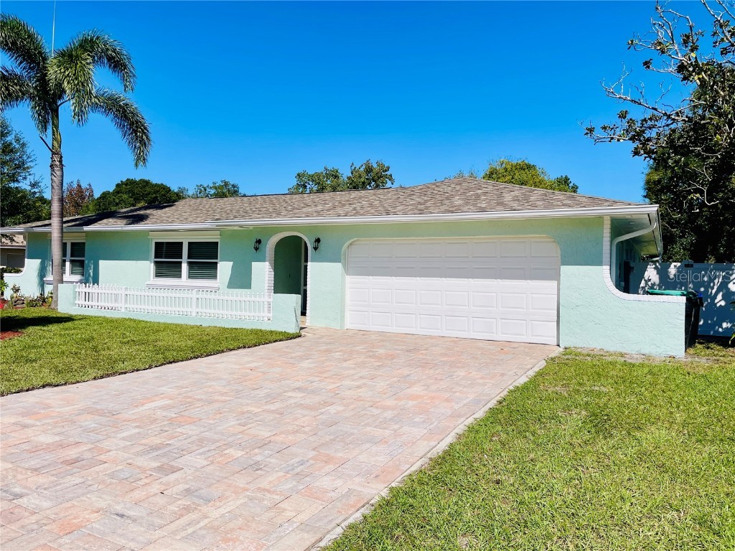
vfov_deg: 53.1
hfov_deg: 67.3
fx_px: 552
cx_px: 368
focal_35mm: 26
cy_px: 276
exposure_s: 1/7813
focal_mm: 4.2
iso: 32
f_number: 1.6
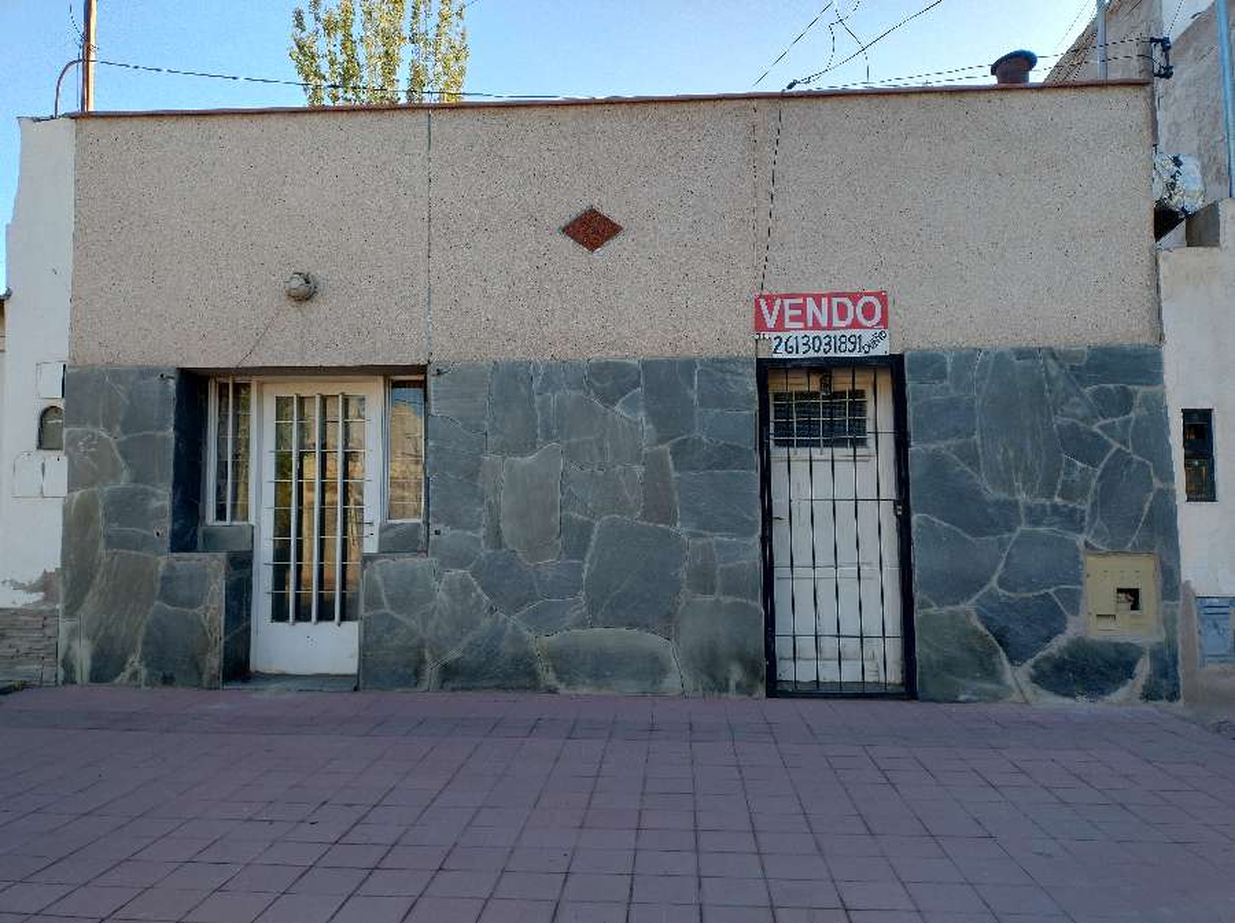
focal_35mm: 25
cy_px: 462
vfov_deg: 54.8
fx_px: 891
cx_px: 618
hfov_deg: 69.4
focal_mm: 4.71
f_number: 1.7
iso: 100
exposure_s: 1/188
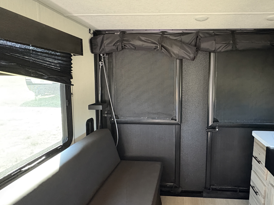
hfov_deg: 75.1
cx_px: 171
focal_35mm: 22
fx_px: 174
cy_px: 95
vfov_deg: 61.0
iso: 1000
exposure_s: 1/40
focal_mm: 2.22
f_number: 2.2
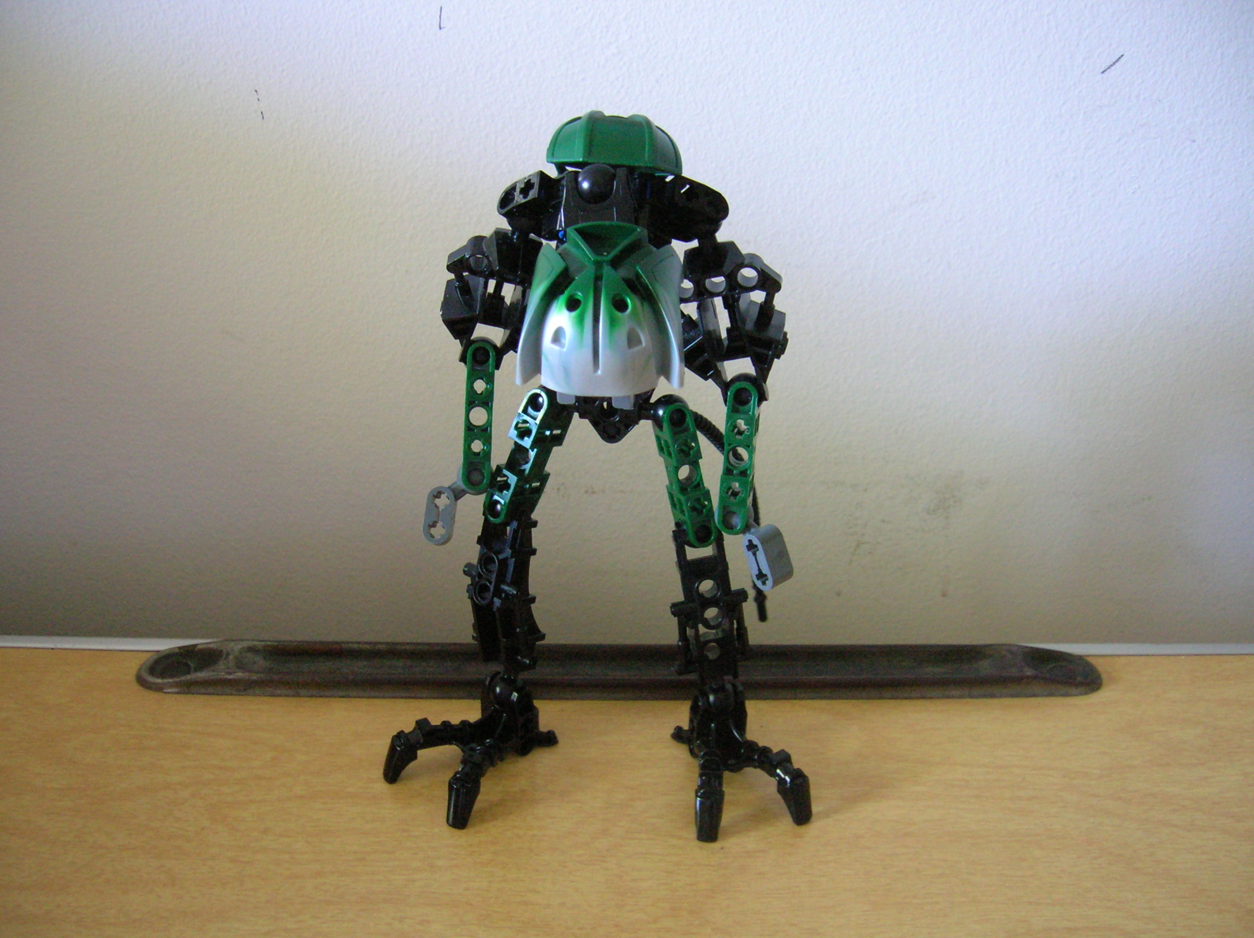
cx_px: 627
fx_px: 1231
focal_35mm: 34
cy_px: 469
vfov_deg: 41.7
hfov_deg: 54.0
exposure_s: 1/2.1
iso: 200
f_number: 2.9
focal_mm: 5.7
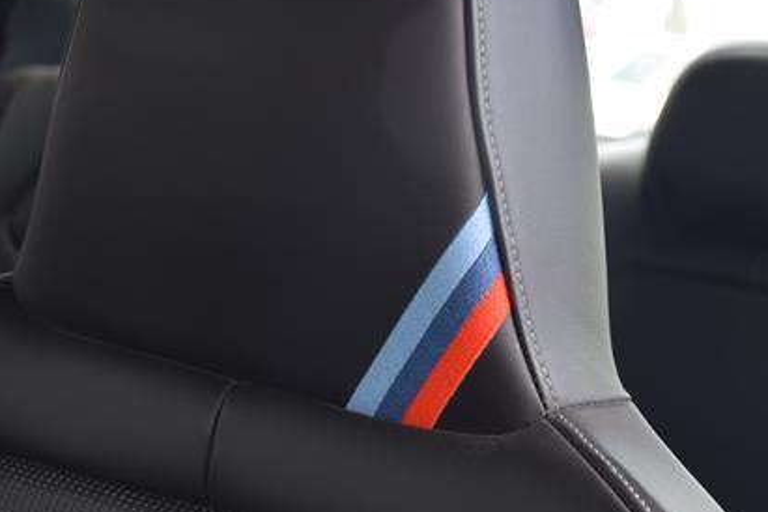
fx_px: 1621
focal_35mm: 76
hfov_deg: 26.6
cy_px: 261
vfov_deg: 17.9
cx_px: 417
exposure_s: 1/100
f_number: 5
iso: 400
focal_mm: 26
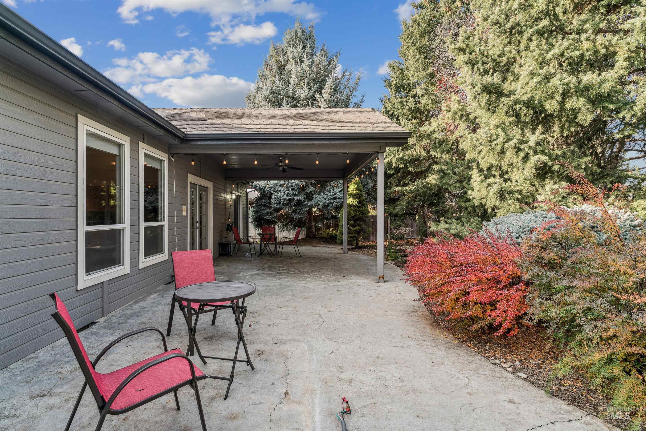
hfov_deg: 92.6
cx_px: 323
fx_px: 309
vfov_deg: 69.8
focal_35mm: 17
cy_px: 216
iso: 400
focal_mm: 17.2
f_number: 13
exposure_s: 1/50
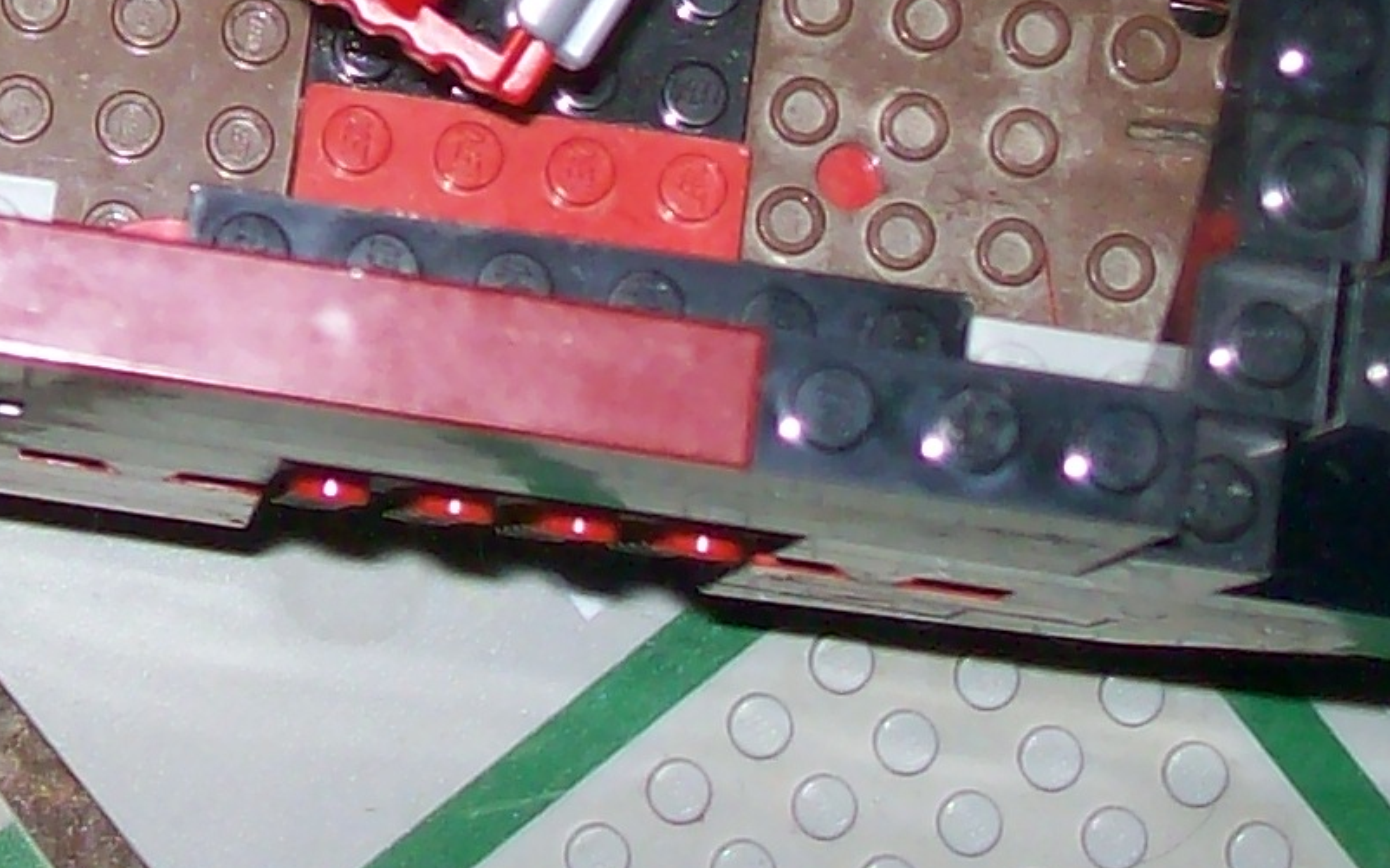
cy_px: -487
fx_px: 5795
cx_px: -109
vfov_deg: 8.4
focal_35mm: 153
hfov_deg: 13.4
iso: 80
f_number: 3
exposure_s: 1/73.6
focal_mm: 7.6
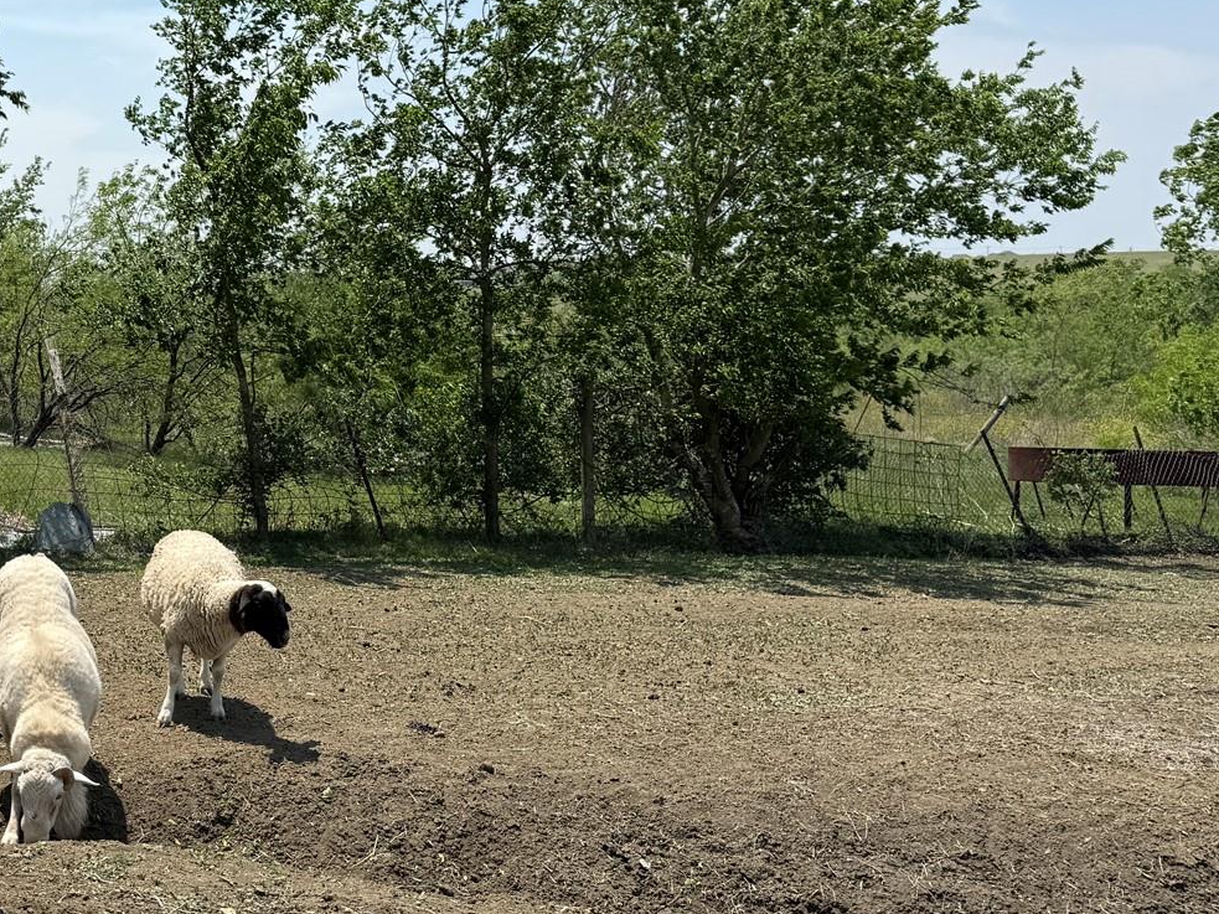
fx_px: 1761
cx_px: 115
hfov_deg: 35.8
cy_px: 383
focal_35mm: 50
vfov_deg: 29.1
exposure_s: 1/5319
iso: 80
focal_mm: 6.76
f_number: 1.78
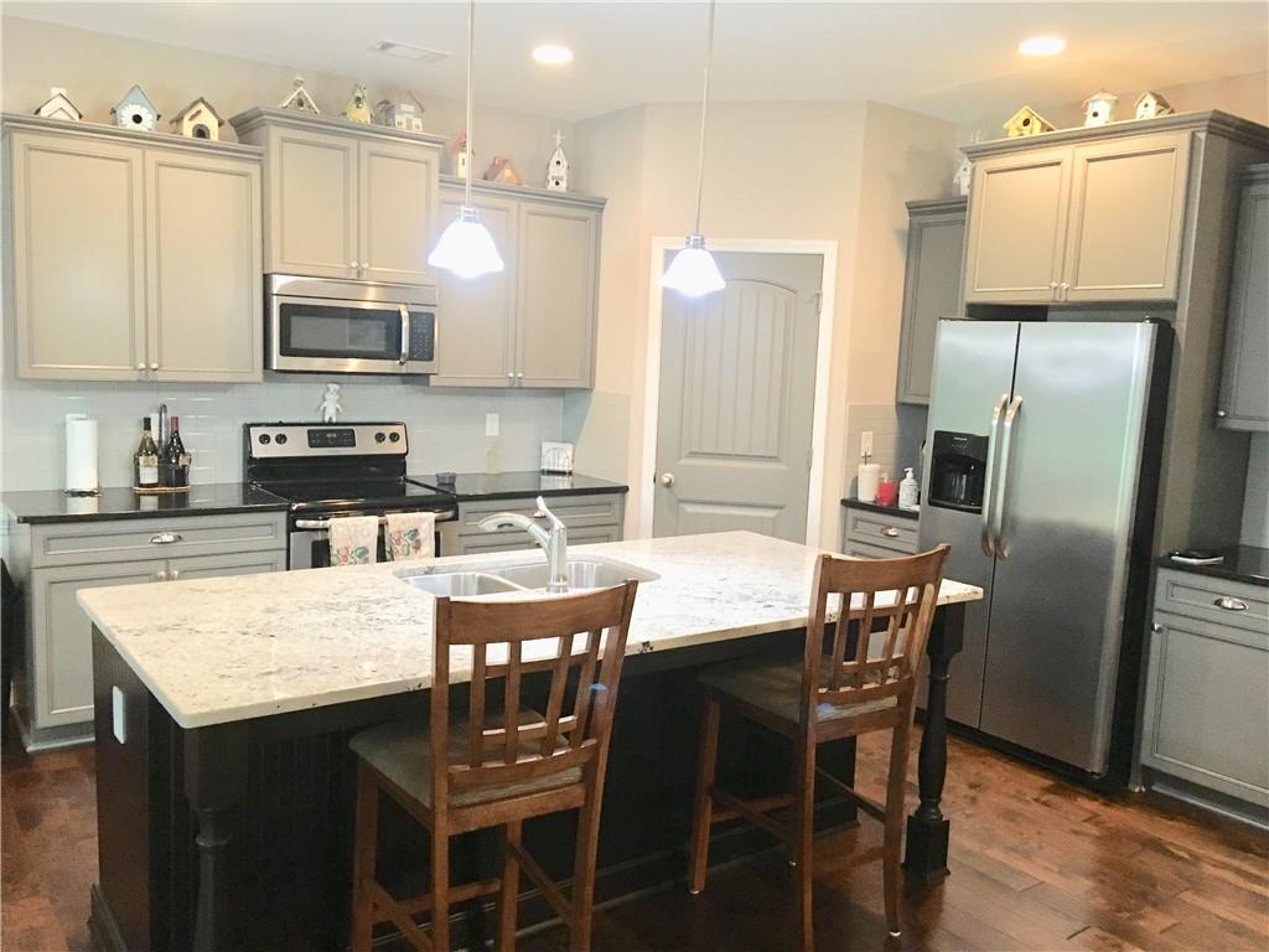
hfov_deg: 61.7
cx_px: 634
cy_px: 476
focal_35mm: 29
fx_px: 1063
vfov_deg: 48.2
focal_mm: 4.15
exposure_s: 1/30
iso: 200
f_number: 2.2
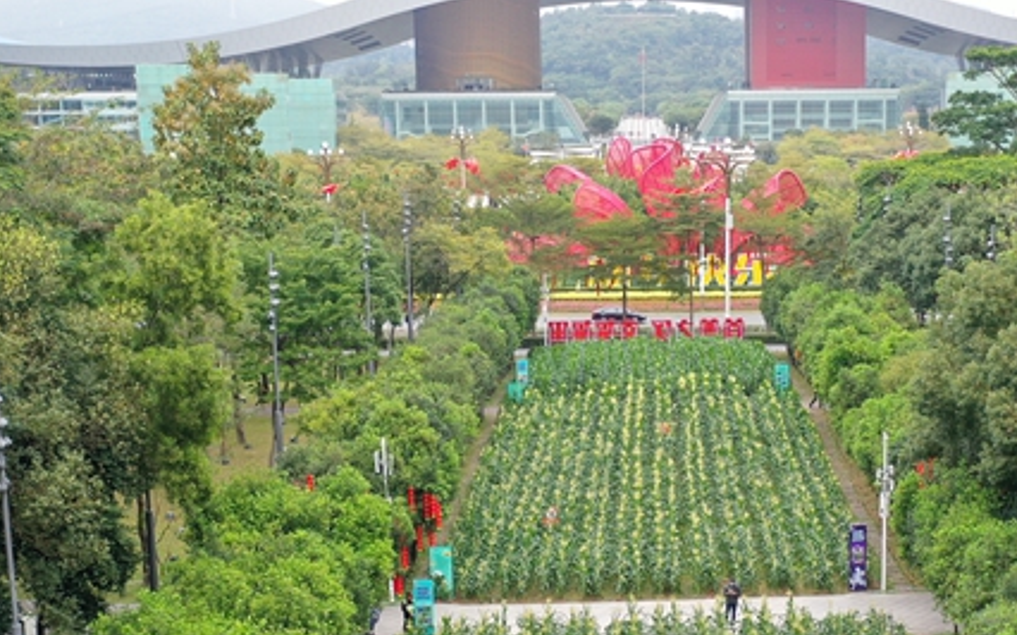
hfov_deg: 30.4
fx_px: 1857
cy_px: 503
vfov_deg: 19.2
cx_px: 695
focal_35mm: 67
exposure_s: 1/320
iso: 100
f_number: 2.8
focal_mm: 10.26
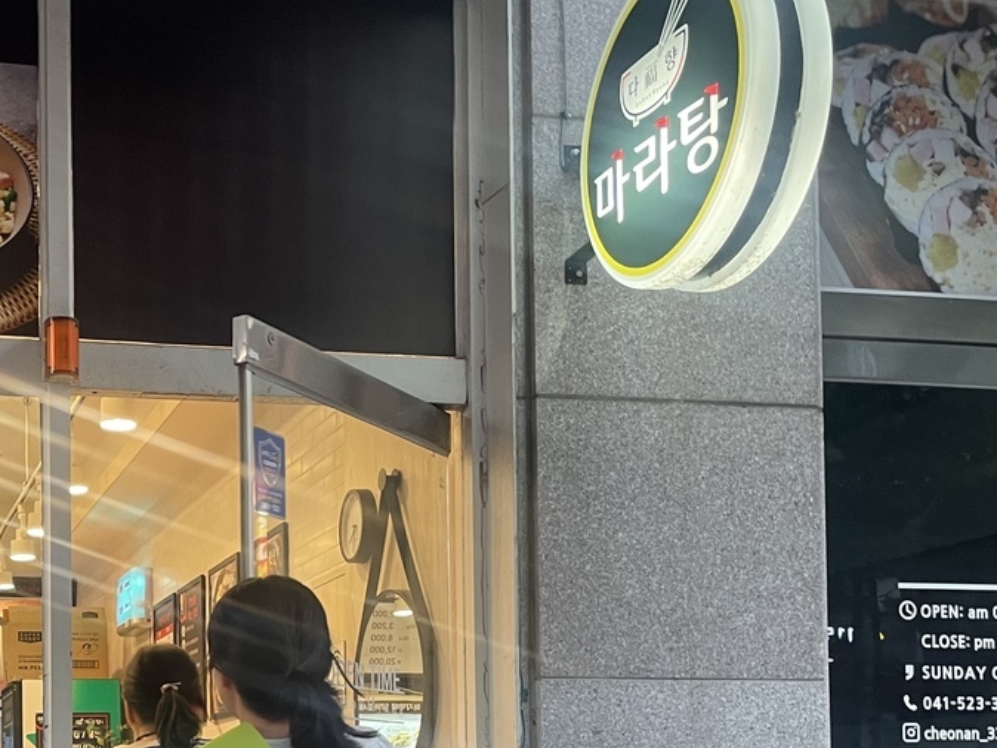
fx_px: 1556
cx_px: 127
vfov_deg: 25.6
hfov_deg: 33.9
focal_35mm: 54
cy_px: 760
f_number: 1.6
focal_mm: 4.2
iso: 125
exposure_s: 1/60
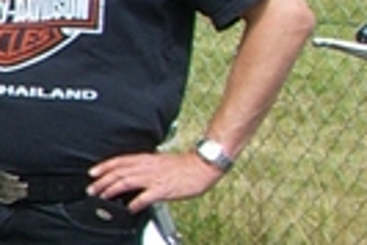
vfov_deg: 4.7
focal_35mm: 294
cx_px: -734
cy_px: 140
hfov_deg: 6.4
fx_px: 3000
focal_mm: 7.6
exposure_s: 1/320
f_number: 4.8
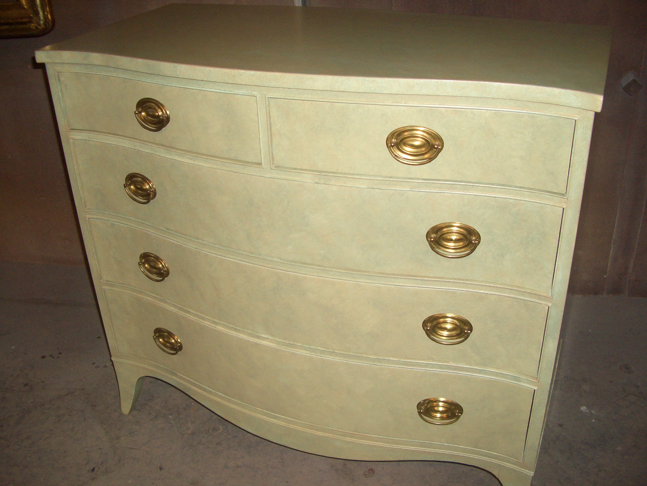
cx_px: 324
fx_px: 654
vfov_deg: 40.7
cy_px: 243
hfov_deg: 52.6
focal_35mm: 35
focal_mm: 5.8
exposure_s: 1/60
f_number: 2.6
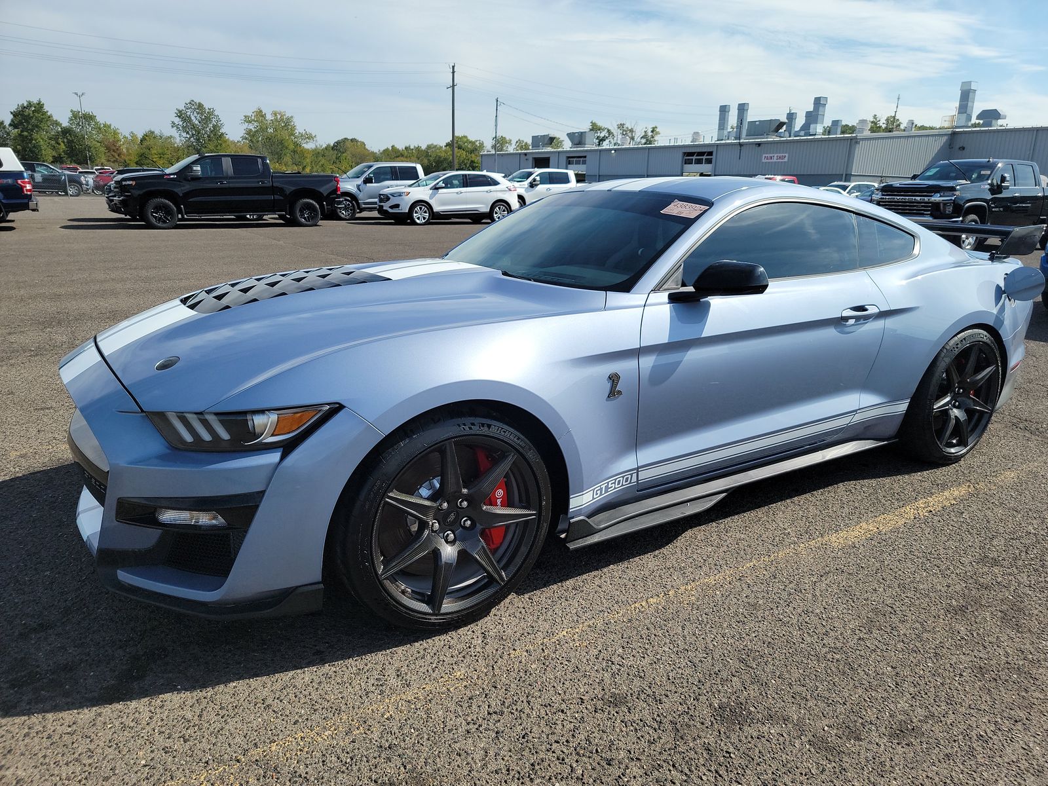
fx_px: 727
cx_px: 524
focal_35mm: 24
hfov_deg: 71.6
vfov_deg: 56.8
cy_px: 393
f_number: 1.8
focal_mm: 6.7
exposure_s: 1/897
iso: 50
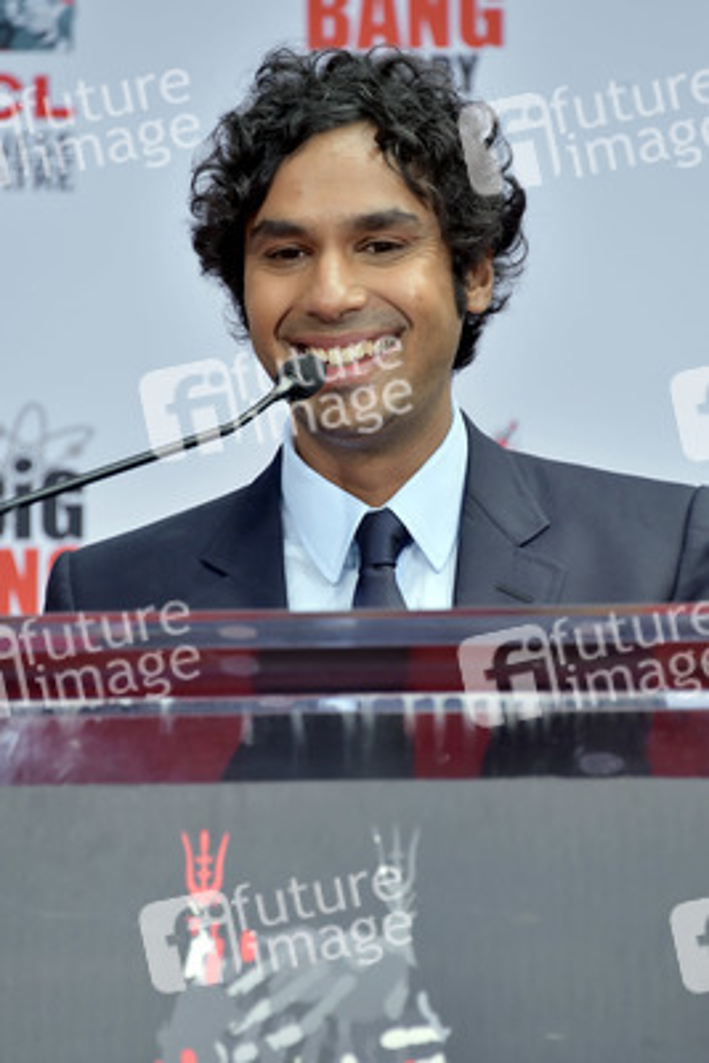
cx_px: 354
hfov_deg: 4.6
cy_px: 532
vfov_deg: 6.9
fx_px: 8854
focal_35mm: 300
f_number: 5.6
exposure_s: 1/250
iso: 160
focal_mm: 300
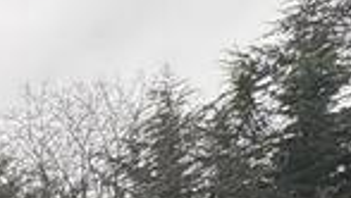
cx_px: -506
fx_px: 866
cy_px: 573
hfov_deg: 14.4
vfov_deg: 10.1
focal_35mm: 93
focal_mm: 2.22
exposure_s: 1/227
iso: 50
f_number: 2.2
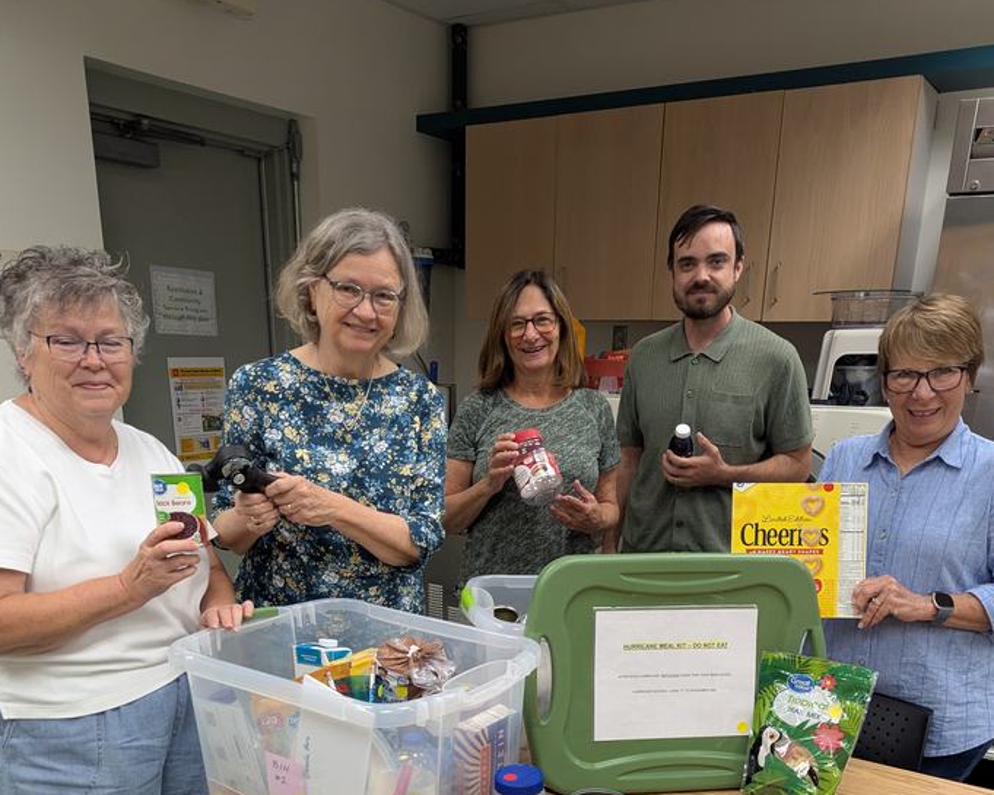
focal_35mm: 32
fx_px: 942
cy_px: 669
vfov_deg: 43.0
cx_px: 501
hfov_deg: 55.7
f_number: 1.85
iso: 288
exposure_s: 1/120
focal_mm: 6.81
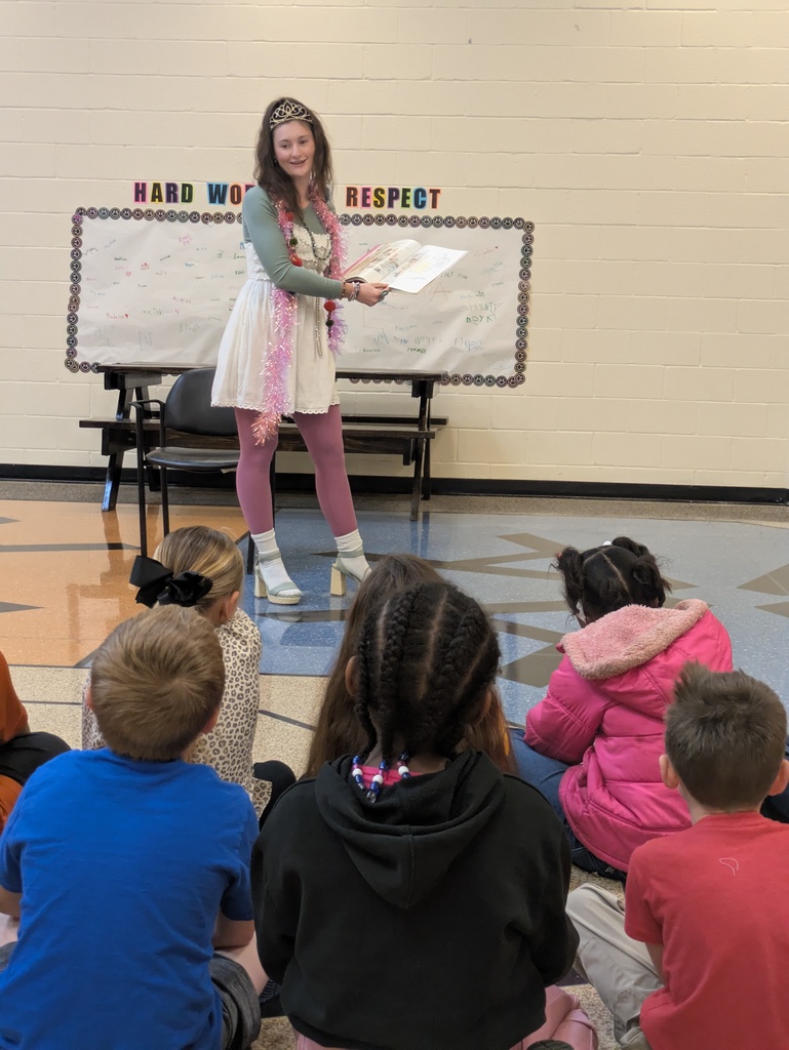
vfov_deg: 37.5
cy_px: 525
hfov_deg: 28.6
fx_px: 1549
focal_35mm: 51
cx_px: 394
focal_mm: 5.43
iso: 483
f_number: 1.89
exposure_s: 1/120
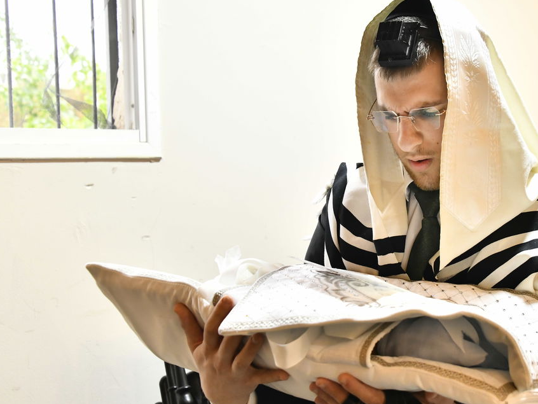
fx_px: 1088
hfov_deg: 27.2
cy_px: 178
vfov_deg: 21.0
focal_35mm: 70
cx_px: 429
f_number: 5.6
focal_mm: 44
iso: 1600
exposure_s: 1/250
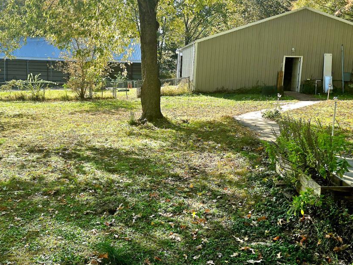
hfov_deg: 44.3
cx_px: 126
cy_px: 127
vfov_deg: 34.4
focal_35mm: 42
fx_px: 428
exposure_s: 1/588
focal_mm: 6.3
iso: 12
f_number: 1.7
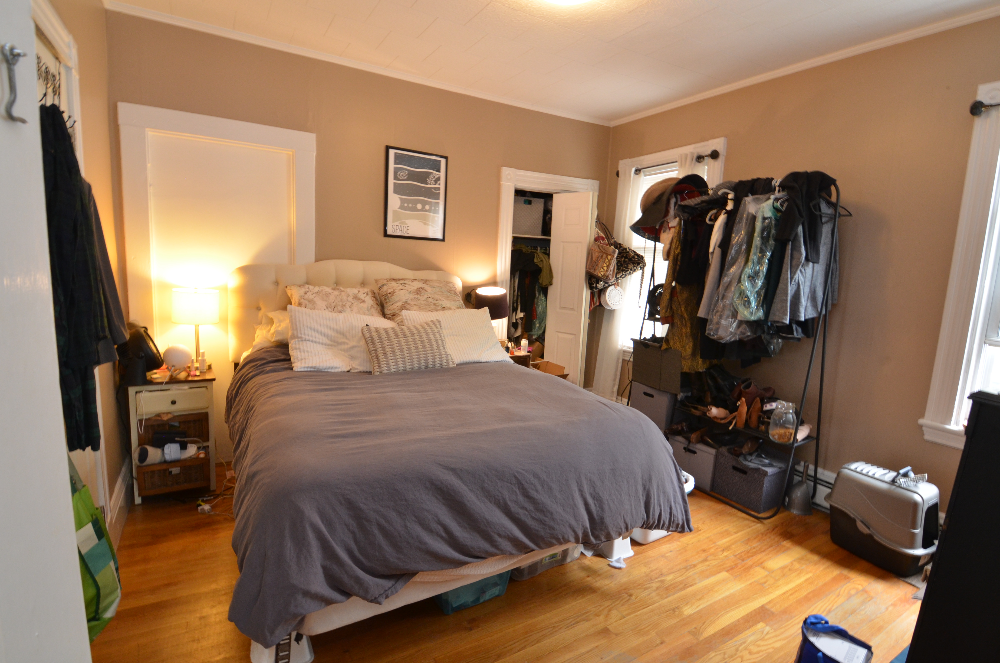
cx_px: 500
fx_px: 457
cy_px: 332
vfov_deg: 71.8
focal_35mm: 16
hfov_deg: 95.1
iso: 800
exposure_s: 1/8
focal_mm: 11
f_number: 9
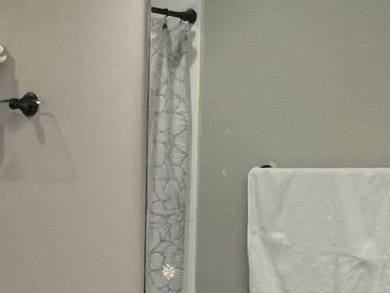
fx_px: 811
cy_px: 225
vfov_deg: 20.3
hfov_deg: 25.4
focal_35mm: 72
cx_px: -18
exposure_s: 1/120
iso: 200
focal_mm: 1.57
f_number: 1.8
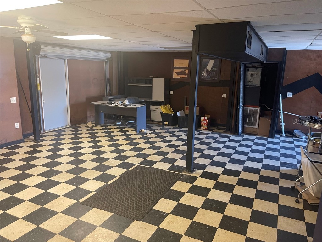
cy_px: 121
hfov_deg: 69.4
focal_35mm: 25
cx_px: 161
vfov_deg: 54.9
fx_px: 233
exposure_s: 1/60
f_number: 1.6
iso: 320
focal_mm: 5.1
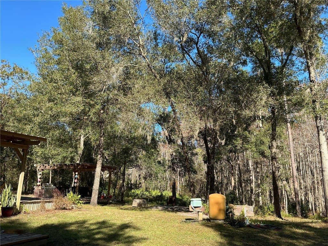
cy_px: 123
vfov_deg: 48.2
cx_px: 164
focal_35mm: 29
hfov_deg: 61.7
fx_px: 275
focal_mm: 3
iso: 25
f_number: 1.8
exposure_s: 1/700
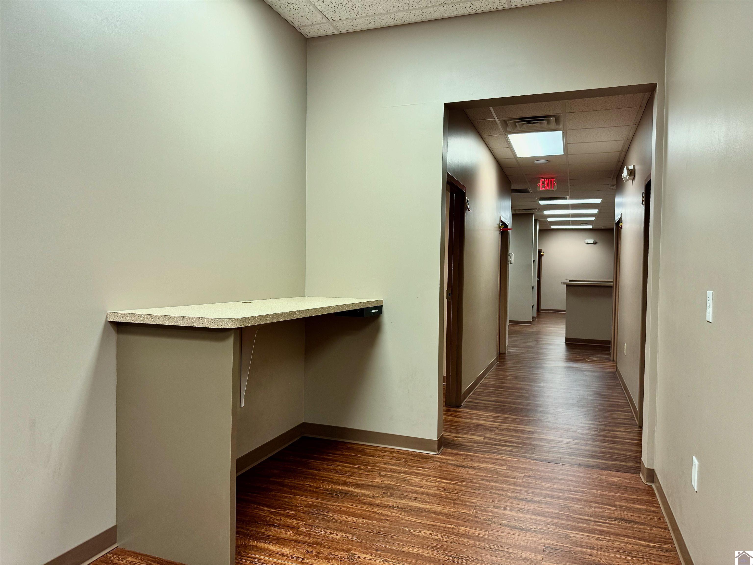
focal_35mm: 24
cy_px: 282
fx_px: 522
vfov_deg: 56.8
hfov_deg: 71.6
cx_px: 376
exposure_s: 1/120
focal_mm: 6.76
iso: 160
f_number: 1.78
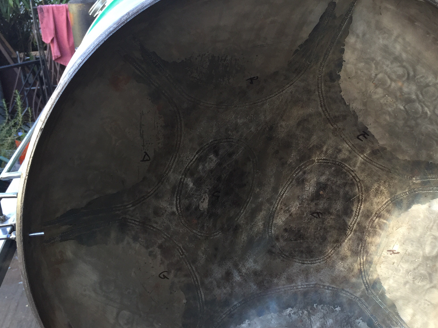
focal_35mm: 48
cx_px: 267
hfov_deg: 39.5
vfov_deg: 30.2
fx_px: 607
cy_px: 201
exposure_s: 1/100
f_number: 2.2
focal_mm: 4.15
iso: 50
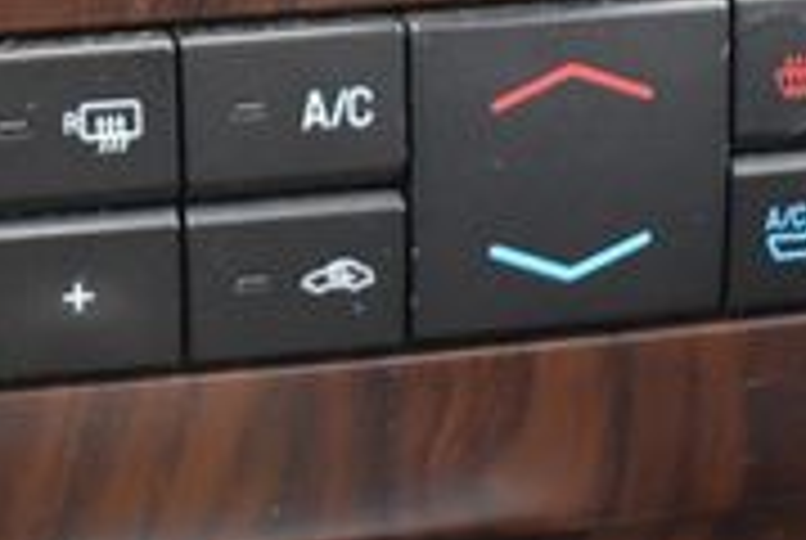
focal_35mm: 107
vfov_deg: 12.5
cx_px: -81
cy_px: -160
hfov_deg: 18.4
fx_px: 2400
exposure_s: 1/125
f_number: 3.5
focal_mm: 20
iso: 1800
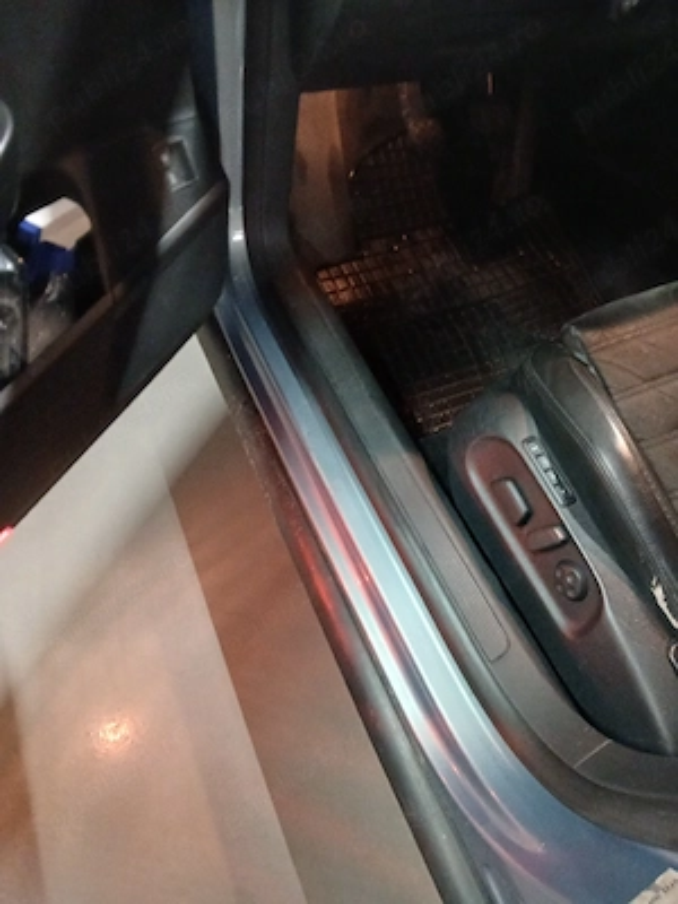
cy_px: 452
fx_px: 679
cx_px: 339
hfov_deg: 53.1
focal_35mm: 26
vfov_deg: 67.3
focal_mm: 3.98
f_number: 1.8
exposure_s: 1/20
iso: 800
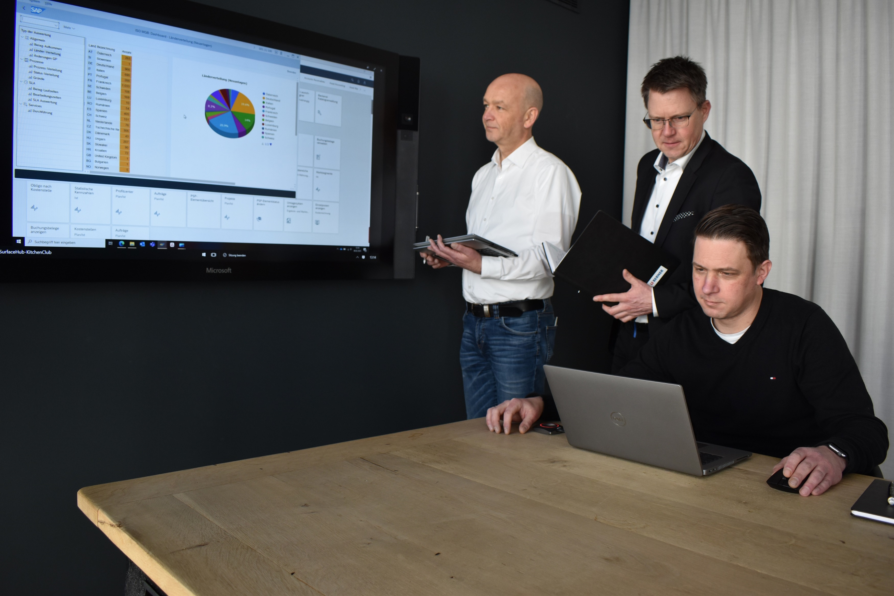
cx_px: 447
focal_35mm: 27
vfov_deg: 47.9
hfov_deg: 67.4
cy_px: 298
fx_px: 670
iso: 400
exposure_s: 1/80
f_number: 4.5
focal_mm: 18
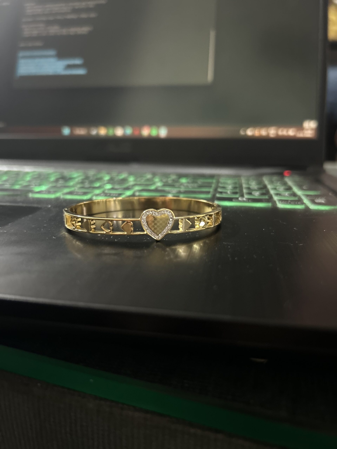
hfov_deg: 53.1
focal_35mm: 26
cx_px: 168
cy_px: 224
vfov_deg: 67.3
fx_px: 337
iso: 800
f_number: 1.5
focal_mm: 5.7
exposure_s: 1/25
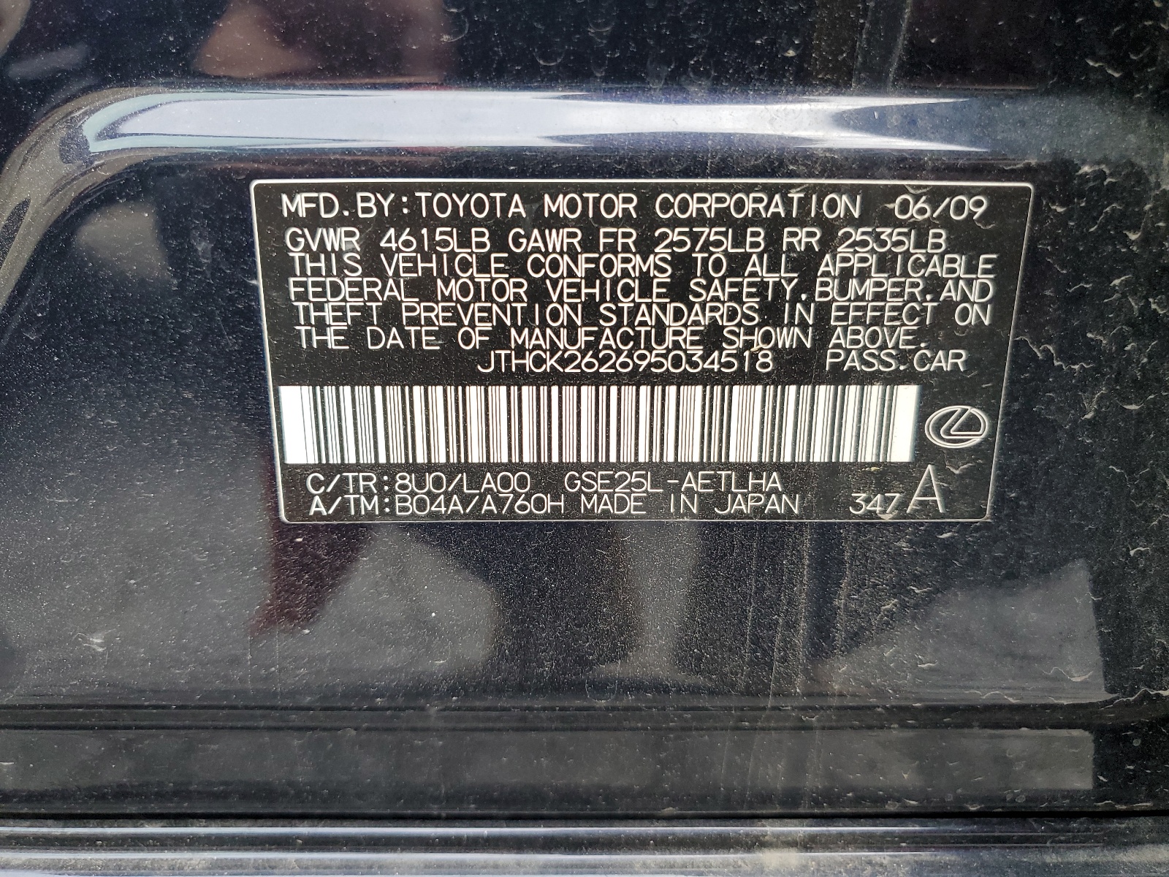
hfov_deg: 67.3
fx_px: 878
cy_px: 438
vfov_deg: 53.1
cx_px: 584
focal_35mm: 26
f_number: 1.5
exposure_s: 1/120
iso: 84
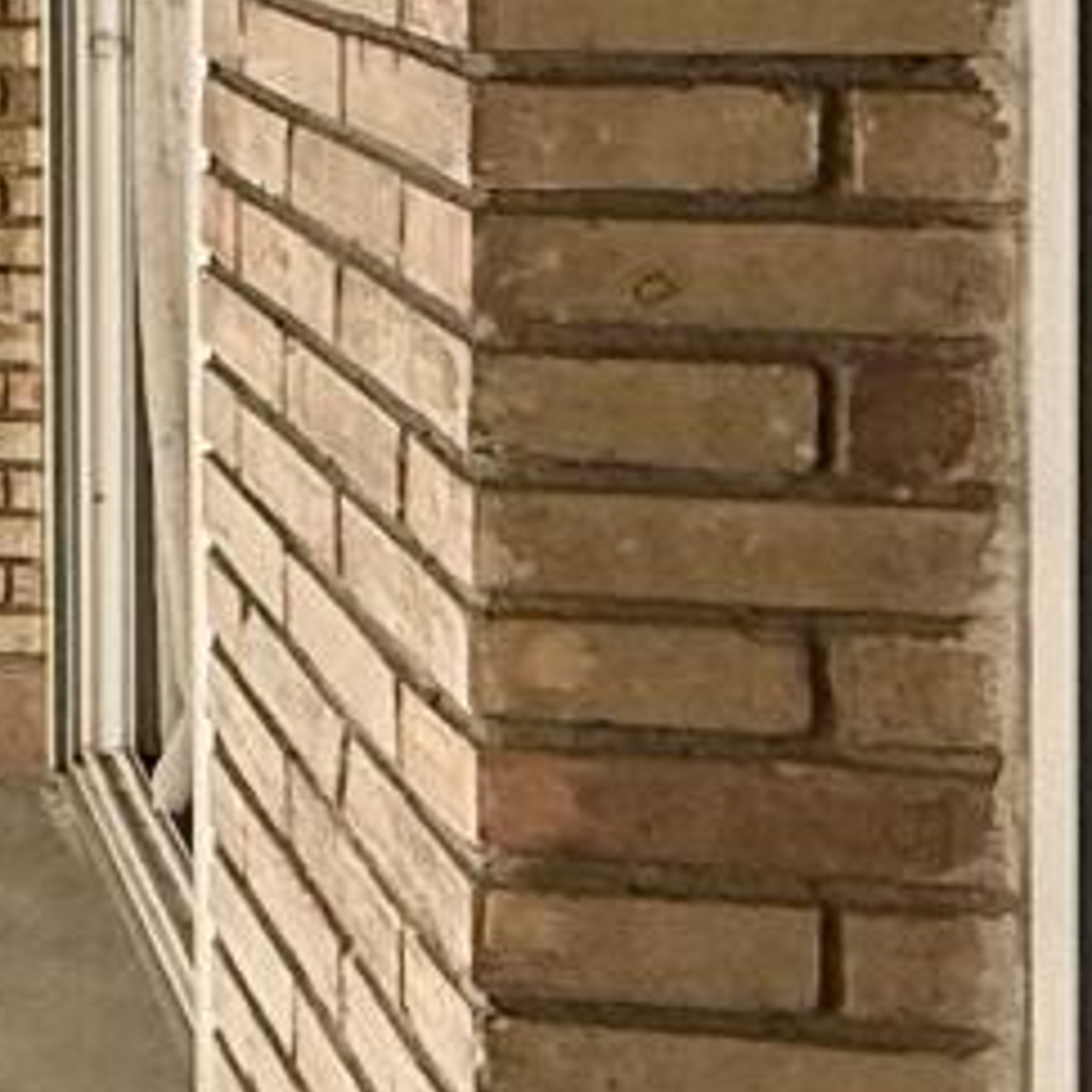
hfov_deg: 12.2
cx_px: -1793
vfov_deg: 16.5
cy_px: -117
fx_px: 3640
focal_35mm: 102
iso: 64
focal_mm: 2.22
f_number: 2.2
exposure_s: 1/100
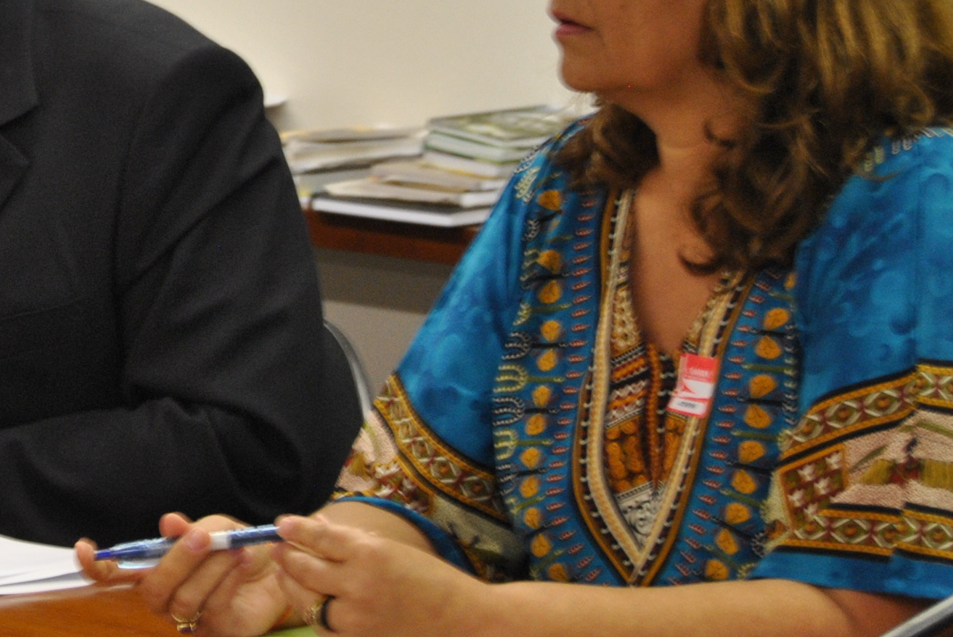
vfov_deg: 6.8
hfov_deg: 10.0
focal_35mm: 202
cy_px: 32
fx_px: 5353
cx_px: -254
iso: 400
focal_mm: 50
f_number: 5.6
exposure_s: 1/20
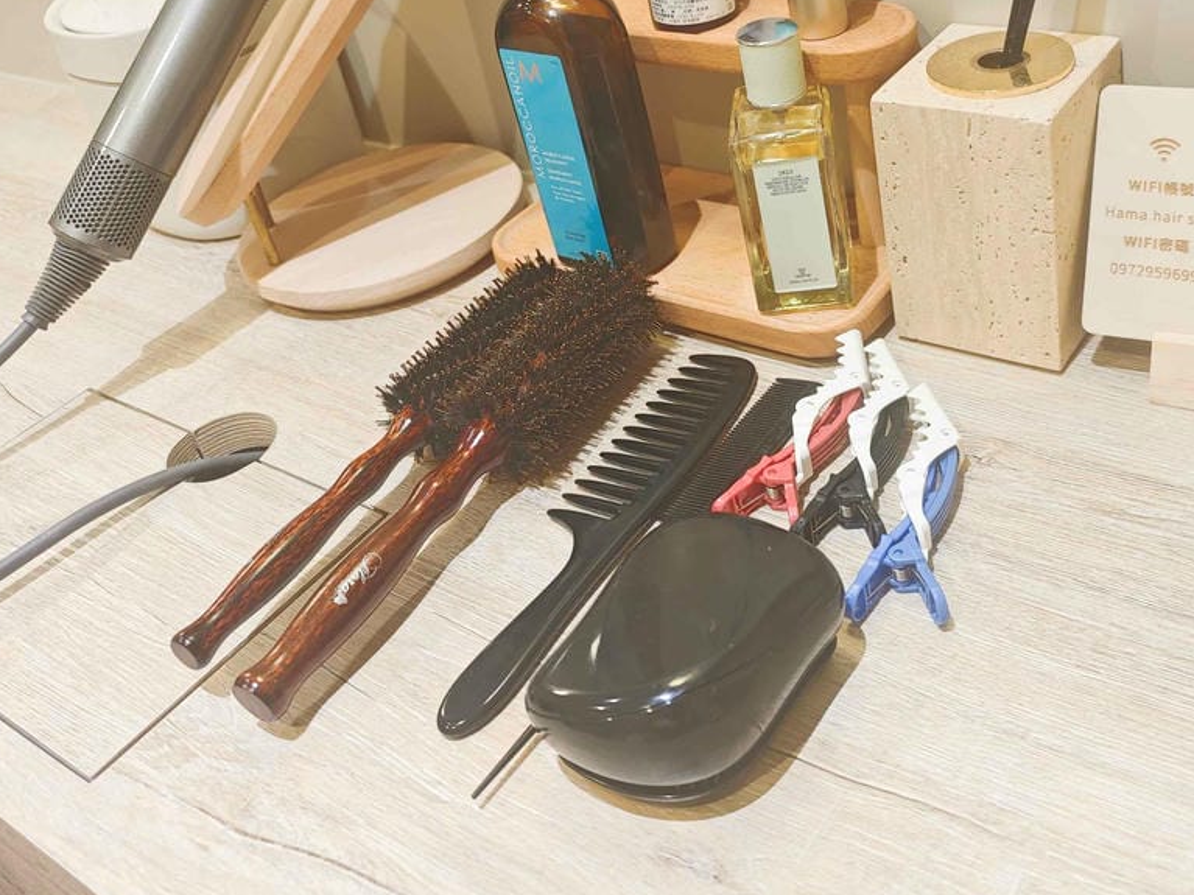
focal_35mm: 36
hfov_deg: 50.9
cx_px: 735
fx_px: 1242
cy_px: 263
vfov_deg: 38.9
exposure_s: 1/60
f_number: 2
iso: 320
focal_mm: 8.72
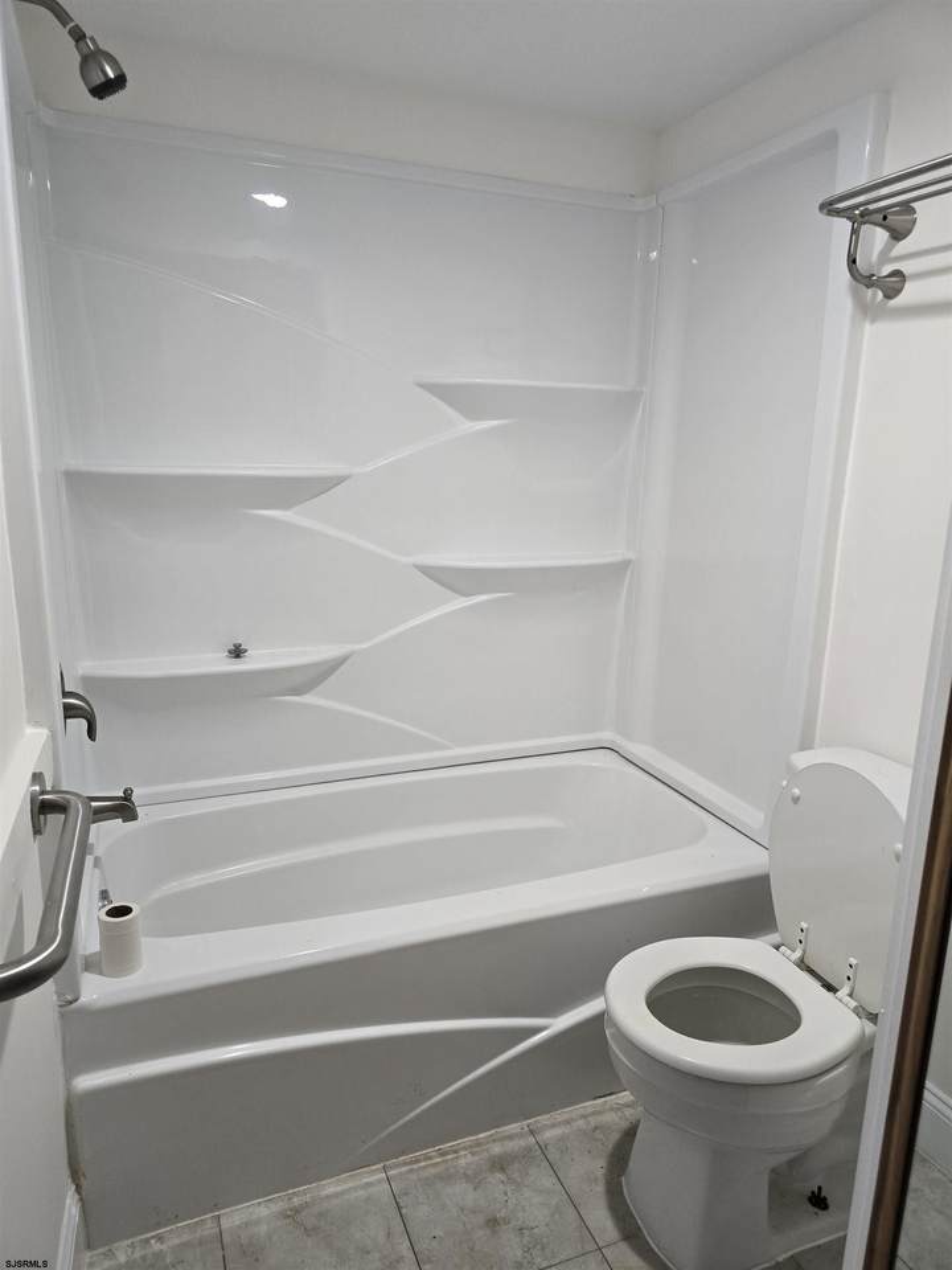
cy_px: 635
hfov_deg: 58.9
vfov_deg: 73.9
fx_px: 843
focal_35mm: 23
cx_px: 476
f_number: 1.7
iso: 320
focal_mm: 6.3
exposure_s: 1/120
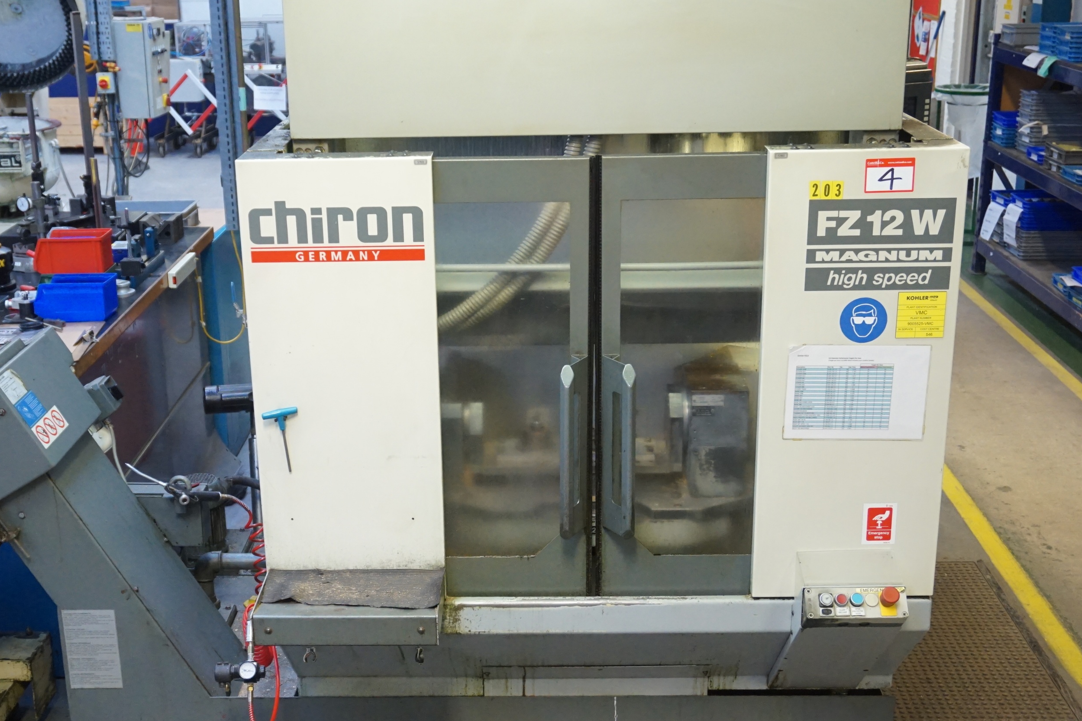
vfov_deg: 28.6
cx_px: 489
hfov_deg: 41.9
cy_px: 408
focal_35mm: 47
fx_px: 1413
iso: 2000
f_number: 4.5
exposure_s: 1/160
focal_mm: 24
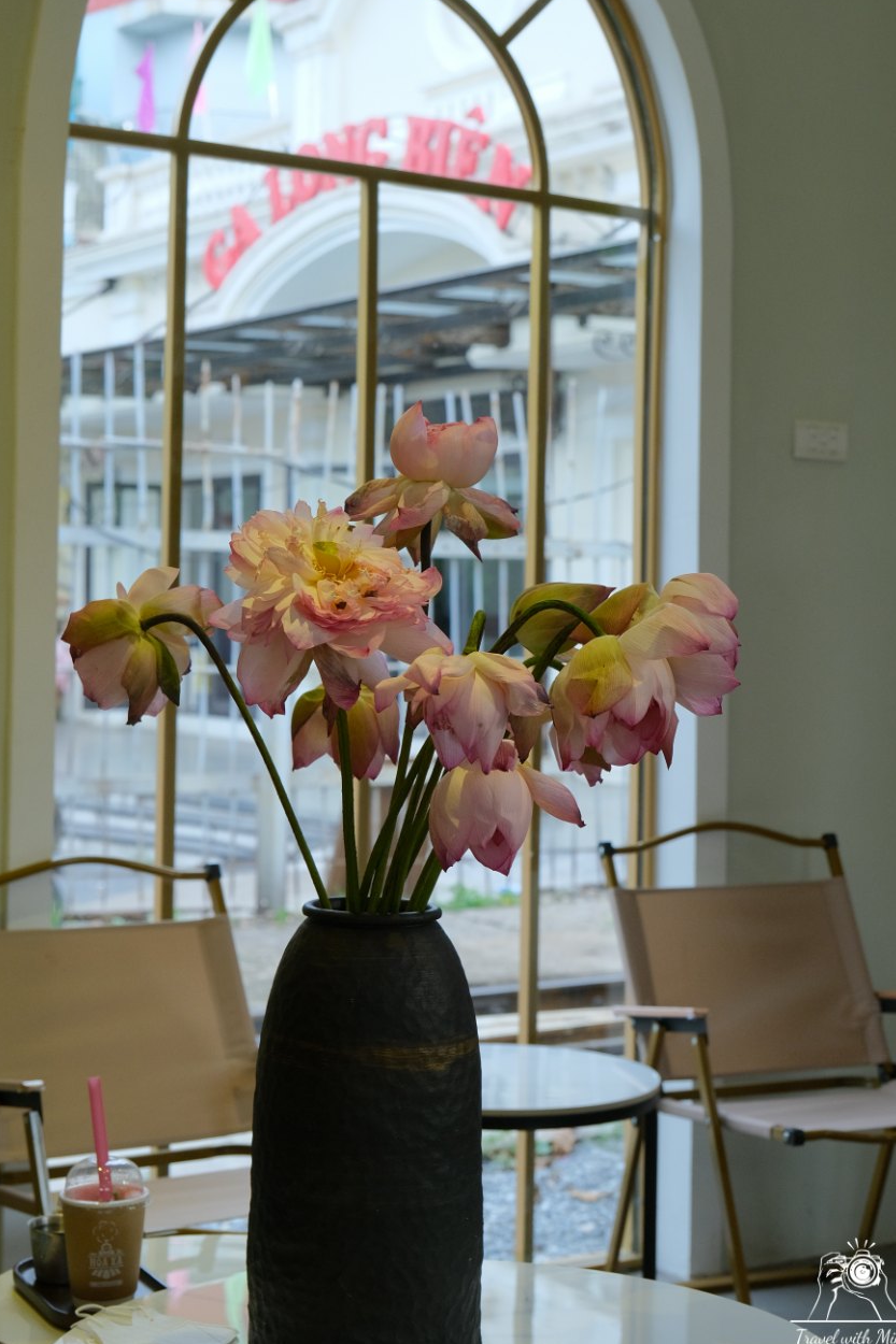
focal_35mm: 60
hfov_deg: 22.6
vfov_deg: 33.3
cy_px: 571
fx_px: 2240
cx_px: 395
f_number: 4
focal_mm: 33
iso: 800
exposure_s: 1/220
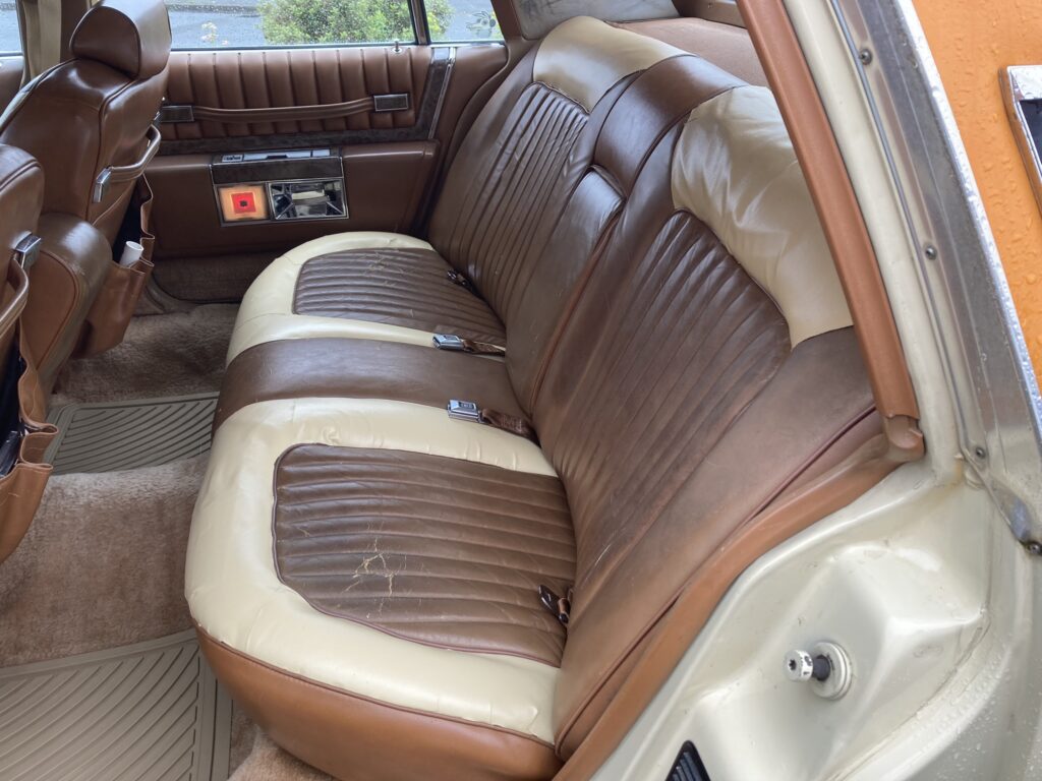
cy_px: 390
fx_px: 843
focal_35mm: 28
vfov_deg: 49.7
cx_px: 521
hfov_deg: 63.4
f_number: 1.8
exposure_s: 1/178
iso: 20
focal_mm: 3.99
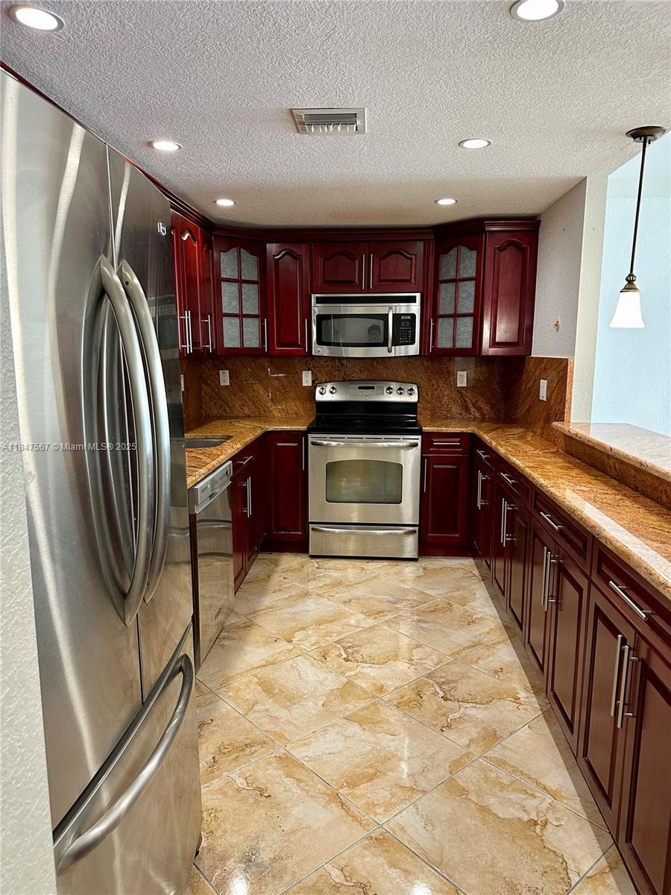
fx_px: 620
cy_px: 448
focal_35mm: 24
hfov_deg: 56.8
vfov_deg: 71.6
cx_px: 336
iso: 200
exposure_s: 1/60
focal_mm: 6.86
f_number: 1.78
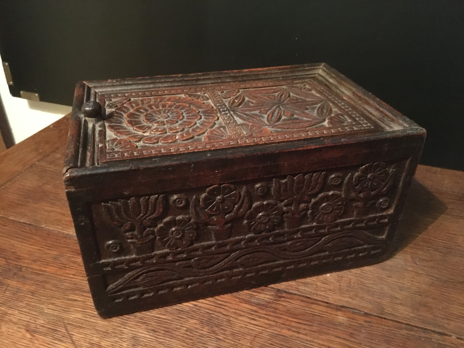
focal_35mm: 29
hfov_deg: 61.7
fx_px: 389
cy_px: 174
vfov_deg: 48.2
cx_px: 232
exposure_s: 1/17
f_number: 2.2
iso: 800
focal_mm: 4.15
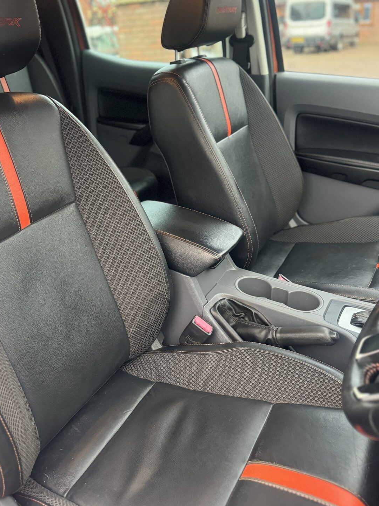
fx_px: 467
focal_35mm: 32
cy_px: 175
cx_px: 137
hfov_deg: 43.7
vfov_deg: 55.8
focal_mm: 6.76
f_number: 1.78
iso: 640
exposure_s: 1/60
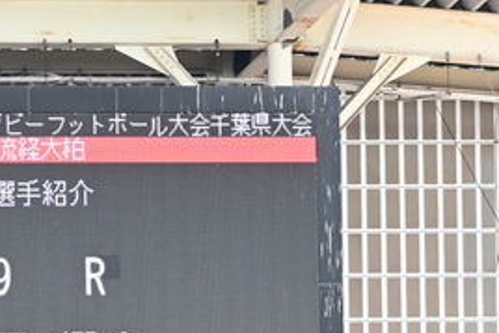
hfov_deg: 2.4
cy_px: 311
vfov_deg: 1.6
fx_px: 11996
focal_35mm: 865
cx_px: 34
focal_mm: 260
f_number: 5.6
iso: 4500
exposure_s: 1/1250
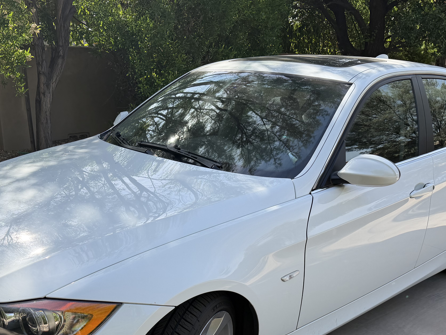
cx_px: 214
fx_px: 528
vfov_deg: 34.2
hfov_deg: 45.8
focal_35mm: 41
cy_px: 265
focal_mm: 6.76
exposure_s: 1/1949
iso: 100
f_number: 1.78
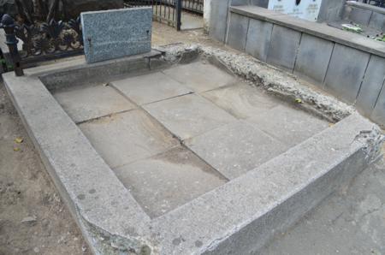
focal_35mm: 27
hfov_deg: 67.5
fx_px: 288
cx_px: 192
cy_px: 128
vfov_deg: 47.7
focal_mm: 18
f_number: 5.6
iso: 450
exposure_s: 1/40
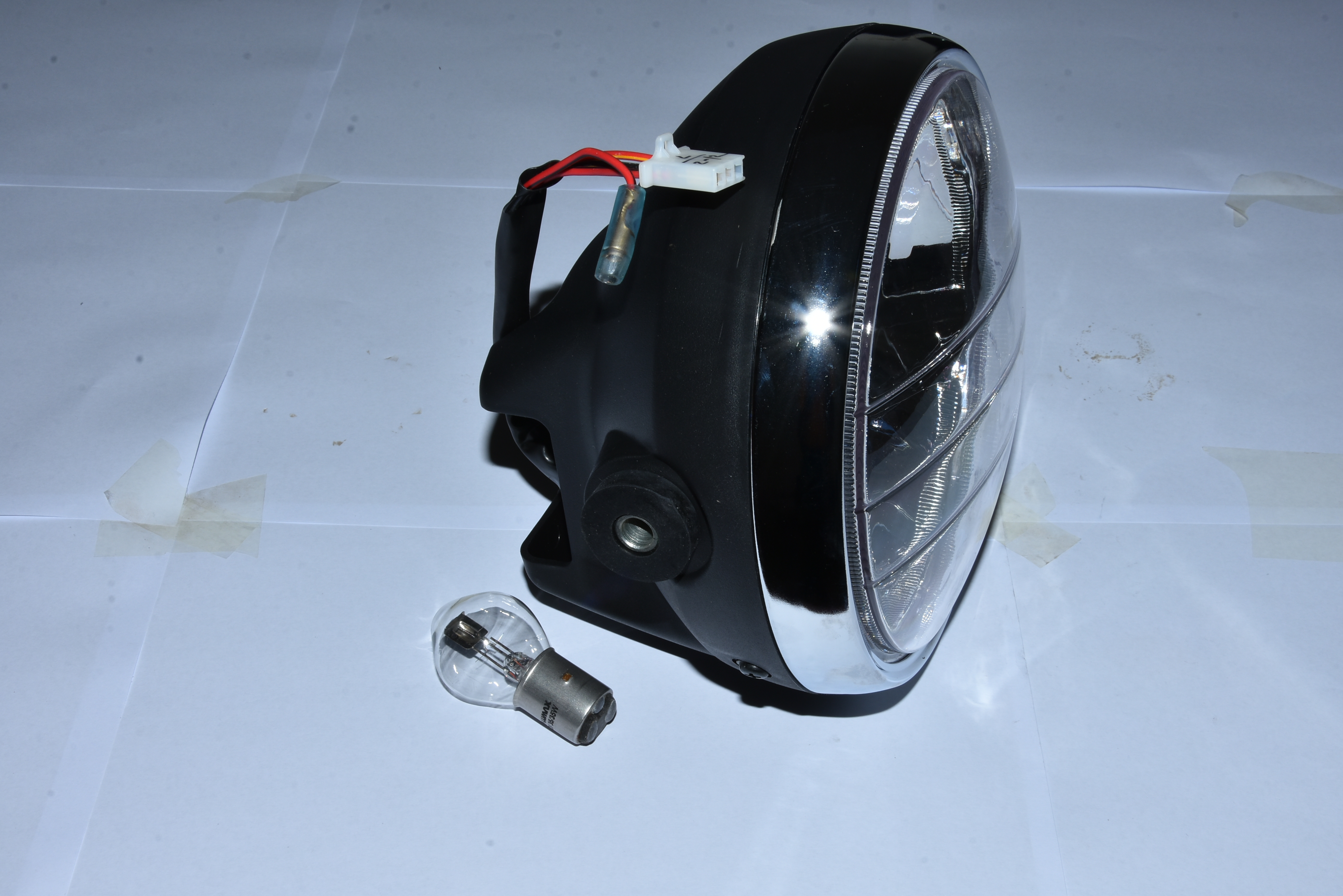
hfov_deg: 41.1
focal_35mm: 48
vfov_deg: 28.1
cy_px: 448
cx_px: 672
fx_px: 1791
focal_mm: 32
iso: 100
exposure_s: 1/125
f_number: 18
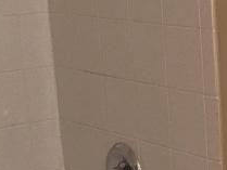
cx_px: 299
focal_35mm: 142
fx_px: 932
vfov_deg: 10.4
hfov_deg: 13.4
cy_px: 139
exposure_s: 1/30
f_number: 2.2
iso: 32
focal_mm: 4.15
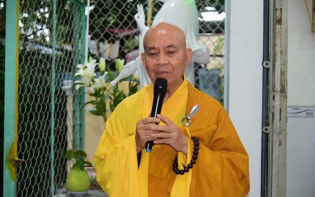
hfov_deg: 30.6
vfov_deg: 19.4
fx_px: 575
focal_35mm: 67
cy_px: 106
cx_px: 158
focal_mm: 65
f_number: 4
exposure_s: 1/80
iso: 500
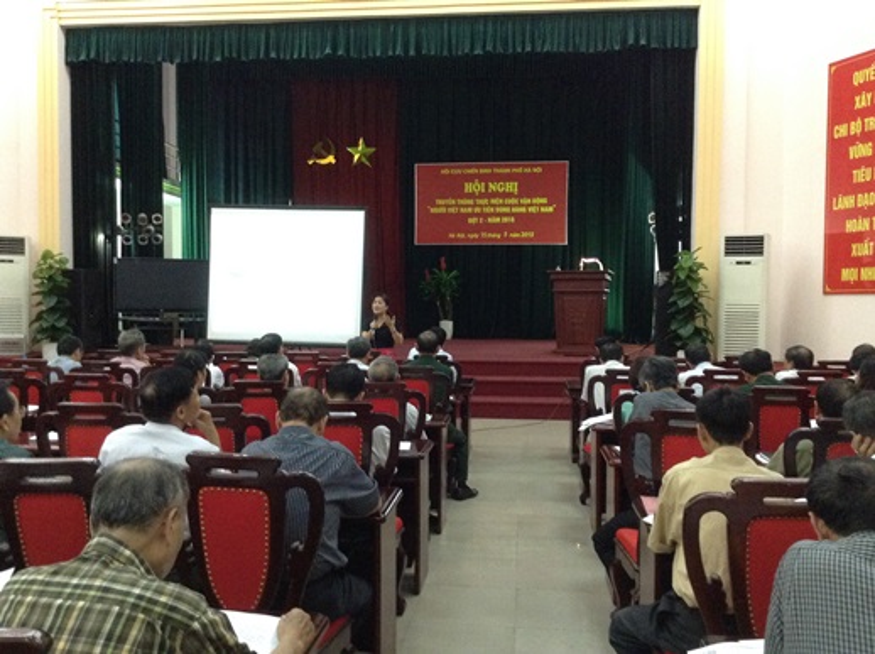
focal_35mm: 33
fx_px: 833
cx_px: 438
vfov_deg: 42.8
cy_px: 327
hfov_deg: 55.4
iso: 320
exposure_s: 1/15
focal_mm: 3.3
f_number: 2.4
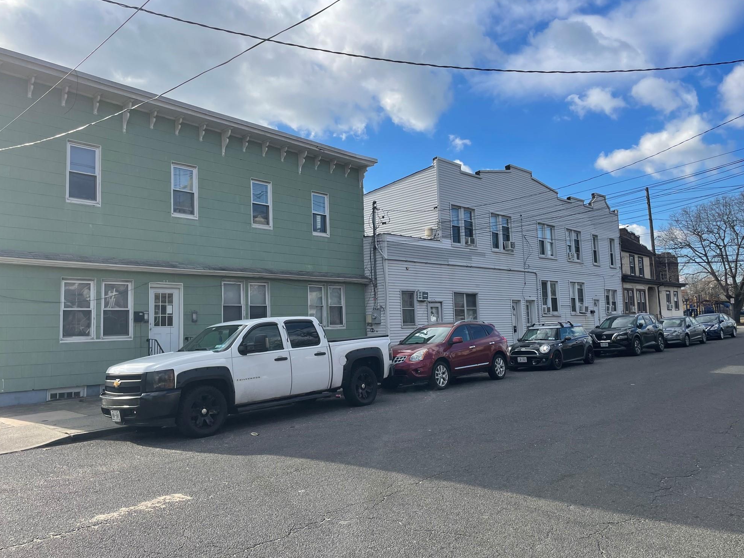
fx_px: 580
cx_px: 364
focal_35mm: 27
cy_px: 274
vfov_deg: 51.4
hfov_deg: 65.3
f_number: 1.6
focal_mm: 4.2
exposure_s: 1/2959
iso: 32
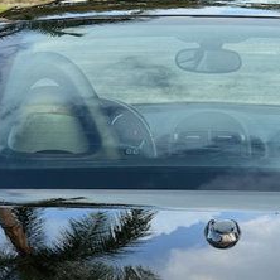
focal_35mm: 98
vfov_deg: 16.3
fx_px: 897
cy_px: 407
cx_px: 208
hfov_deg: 17.6
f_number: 1.78
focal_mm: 6.76
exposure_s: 1/129
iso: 64
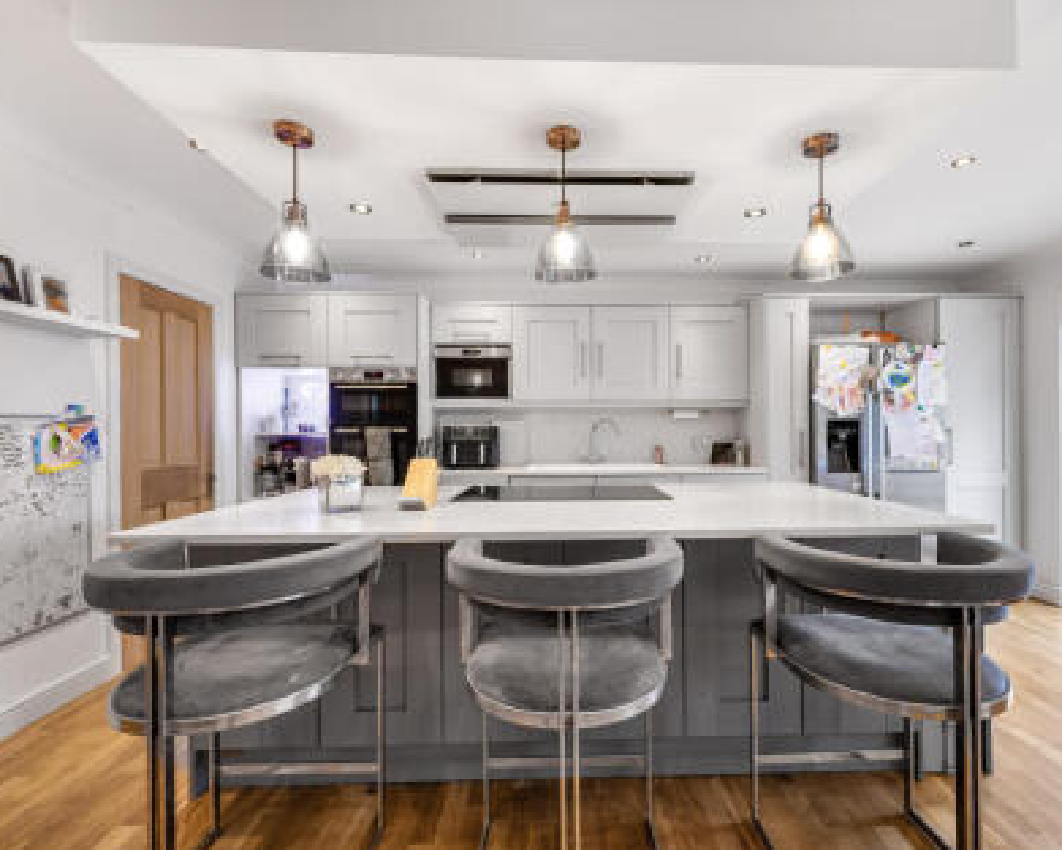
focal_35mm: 16
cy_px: 428
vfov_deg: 80.4
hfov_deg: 93.0
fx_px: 503
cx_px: 562
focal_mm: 14
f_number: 8
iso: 100
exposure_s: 1/5
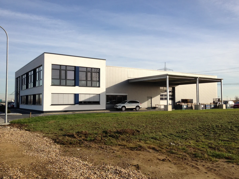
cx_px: 120
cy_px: 90
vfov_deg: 40.7
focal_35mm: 35
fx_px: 242
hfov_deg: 52.6
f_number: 2.4
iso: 64
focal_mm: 4.28
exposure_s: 1/1623
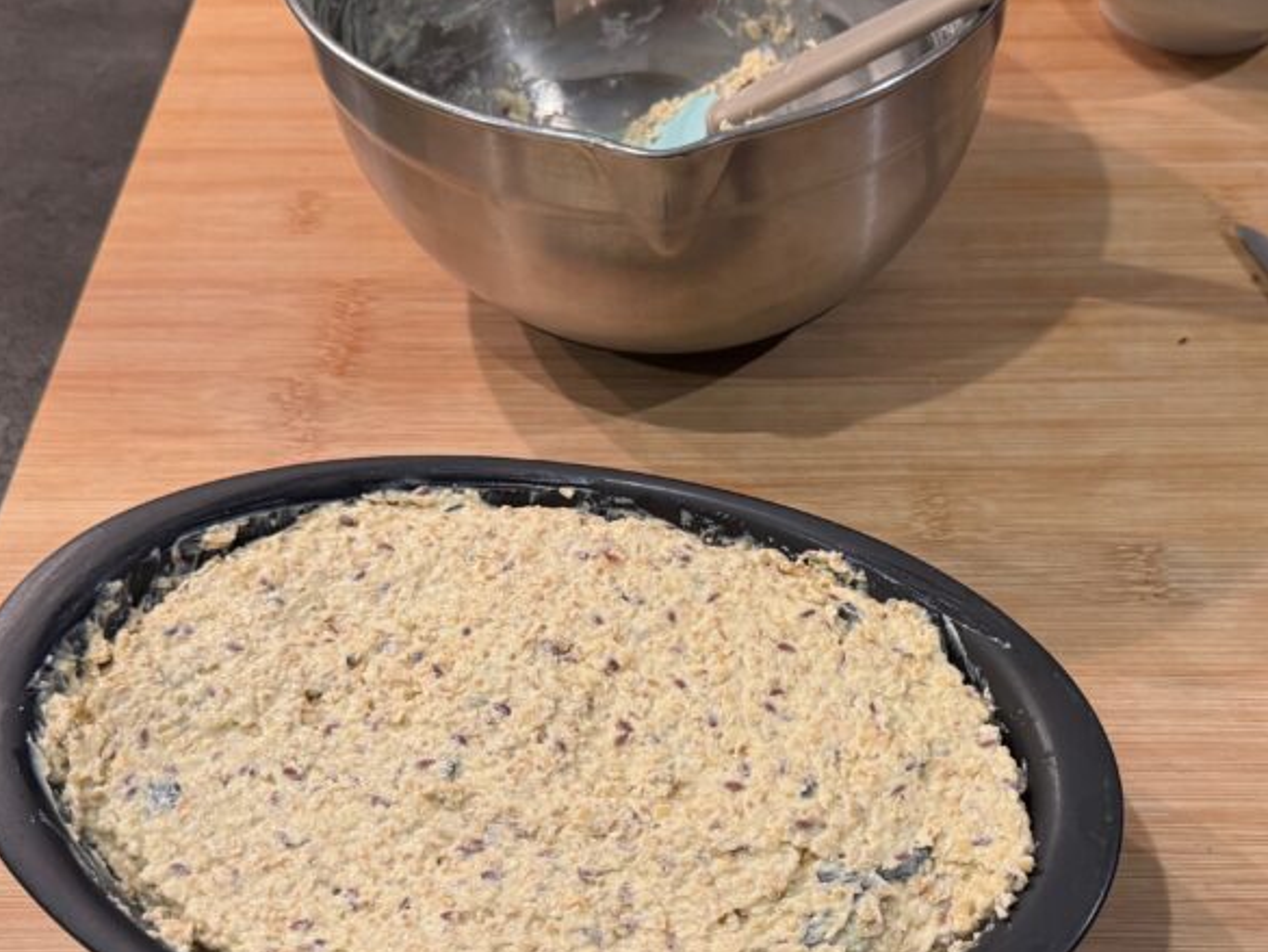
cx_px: 787
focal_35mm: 42
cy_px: 514
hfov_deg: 44.4
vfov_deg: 34.3
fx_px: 1539
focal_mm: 6.76
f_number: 1.78
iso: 320
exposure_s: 1/50
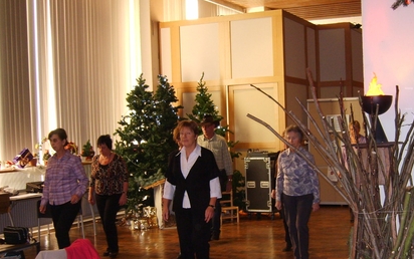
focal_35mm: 54
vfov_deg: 23.9
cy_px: 168
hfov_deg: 37.2
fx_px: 610
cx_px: 272
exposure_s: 1/30
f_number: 2.8
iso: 163
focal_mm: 7.4
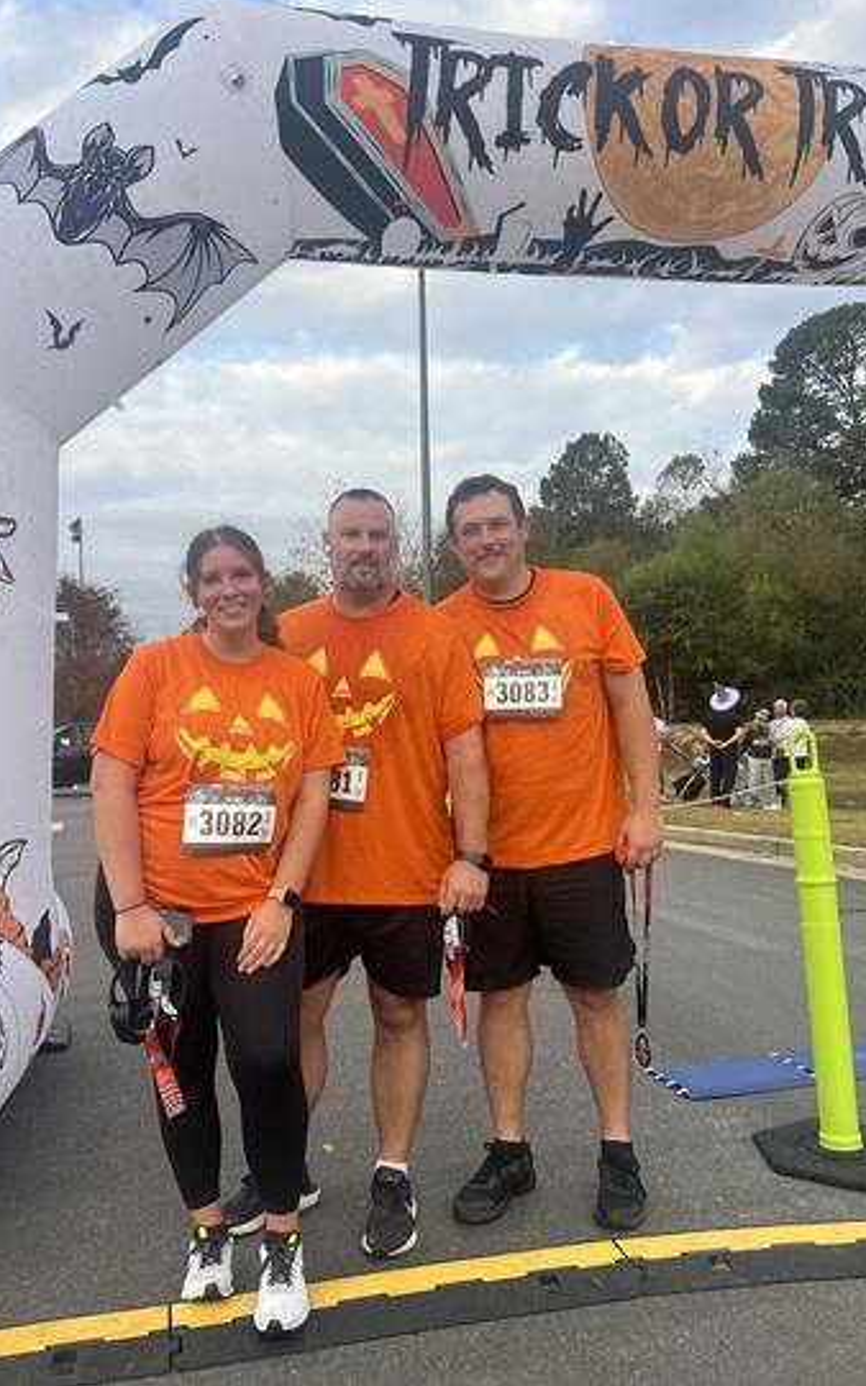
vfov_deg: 66.5
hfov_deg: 44.5
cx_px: 420
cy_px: 684
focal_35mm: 28
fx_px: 1058
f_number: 1.5
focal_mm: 5.7
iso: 50
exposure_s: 1/769
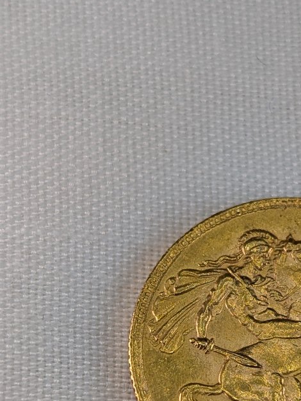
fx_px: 1369
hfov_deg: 12.5
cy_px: 328
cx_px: 247
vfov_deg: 16.6
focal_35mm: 118
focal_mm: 6.9
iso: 20
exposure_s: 1/789
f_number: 1.68
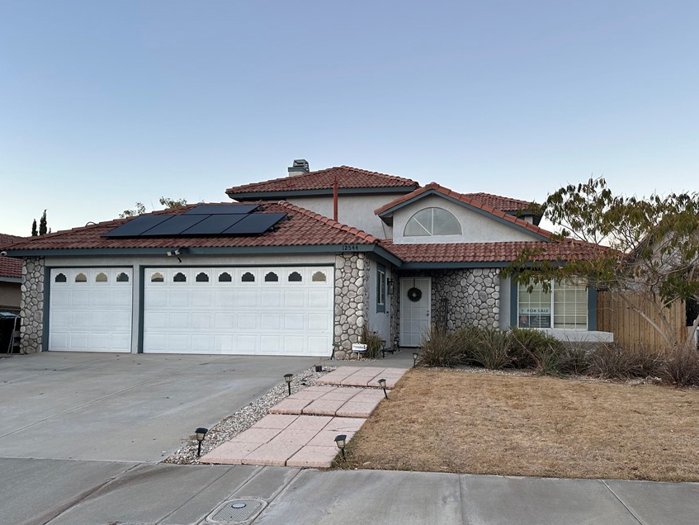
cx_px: 361
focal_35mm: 29
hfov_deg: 61.6
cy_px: 306
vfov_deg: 48.1
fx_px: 586
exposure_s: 1/345
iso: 80
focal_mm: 6.86
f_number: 1.78
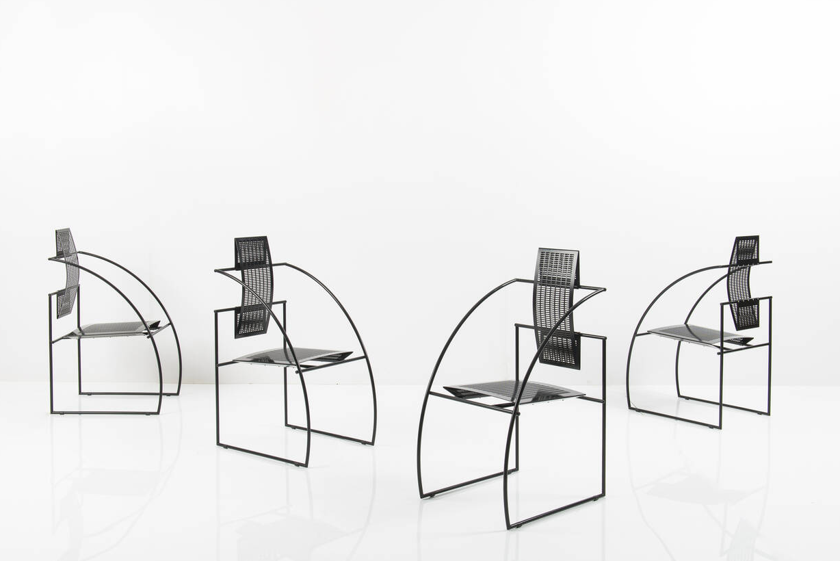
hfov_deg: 47.4
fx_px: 957
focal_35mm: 41
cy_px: 288
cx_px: 403
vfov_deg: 32.7
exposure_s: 1/200
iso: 64
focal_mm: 36
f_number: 11
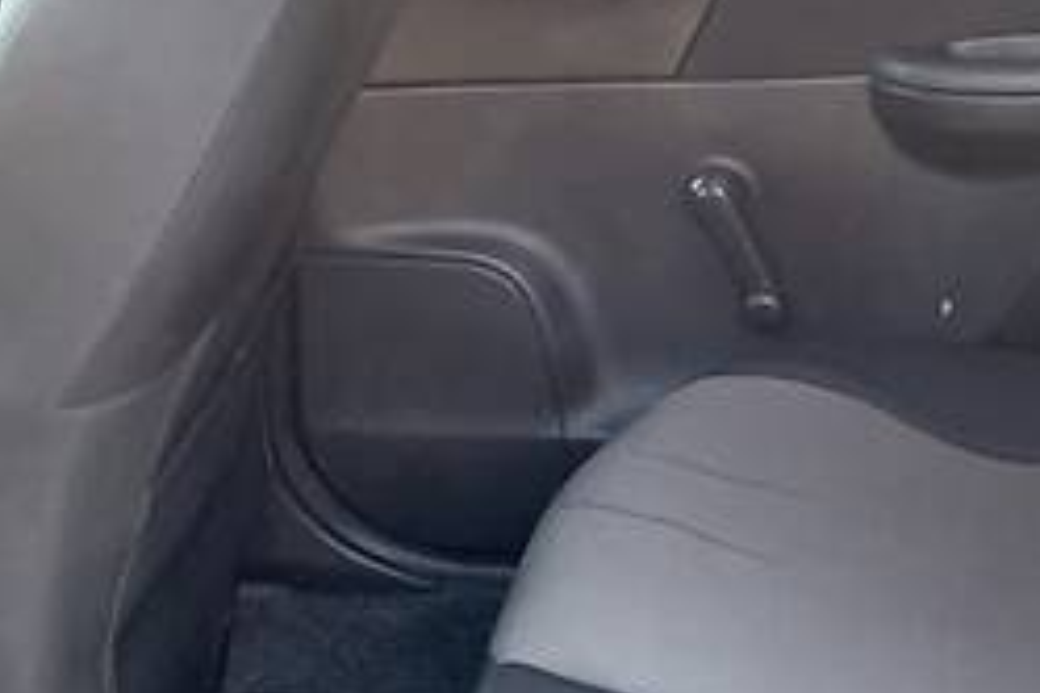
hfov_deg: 23.4
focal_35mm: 87
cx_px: 597
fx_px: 2513
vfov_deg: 15.3
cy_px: 760
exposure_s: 1/60
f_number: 1.8
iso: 250
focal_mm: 4.2
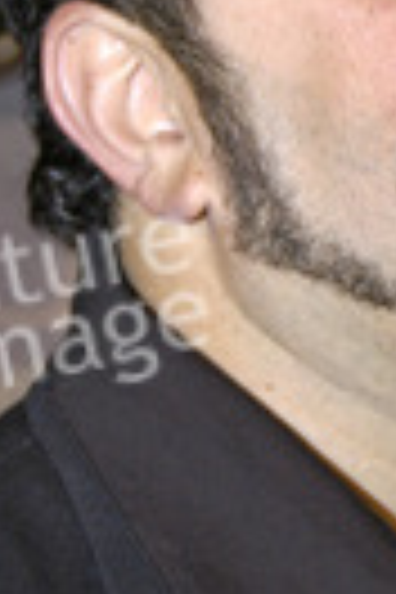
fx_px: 3745
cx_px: 468
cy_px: 99
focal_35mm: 227
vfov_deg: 9.0
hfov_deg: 6.0
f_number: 5.6
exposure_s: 1/80
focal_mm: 50
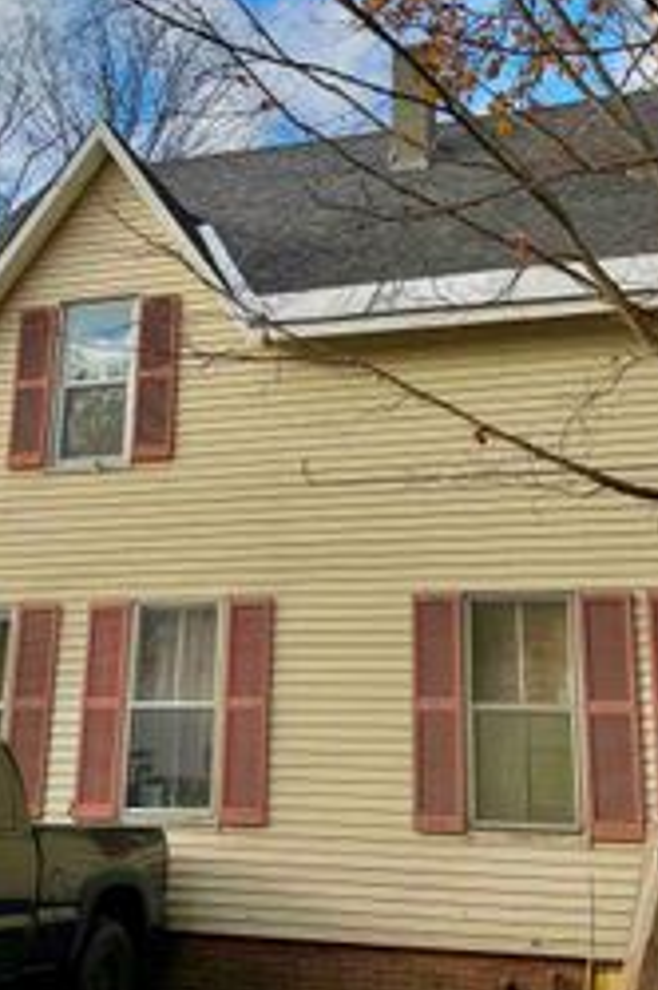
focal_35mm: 50
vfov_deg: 39.4
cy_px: 370
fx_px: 1375
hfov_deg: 26.8
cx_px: 254
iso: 80
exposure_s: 1/2801
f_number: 1.78
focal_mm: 6.76
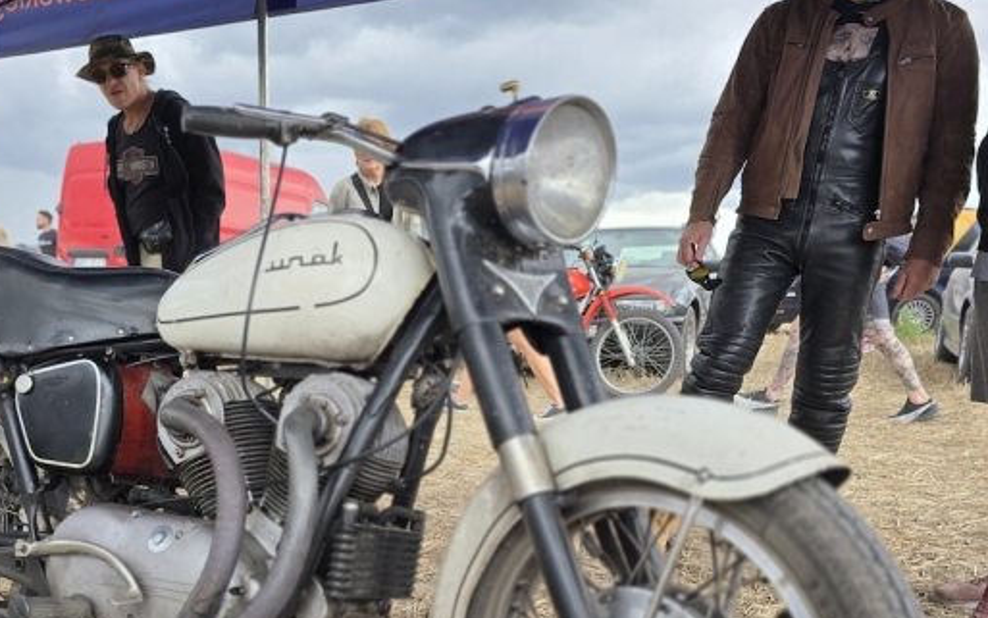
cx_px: 343
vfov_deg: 32.6
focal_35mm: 38
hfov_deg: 50.7
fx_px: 1024
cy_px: 499
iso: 12
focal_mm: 6.3
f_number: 1.7
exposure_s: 1/159
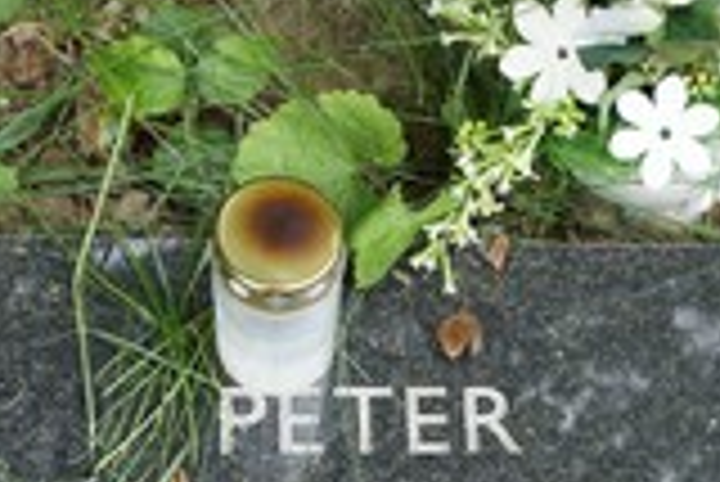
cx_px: 702
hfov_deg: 17.8
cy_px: 563
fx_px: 2242
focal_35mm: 112
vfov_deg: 12.0
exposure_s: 1/80
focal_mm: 26
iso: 200
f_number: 5.6
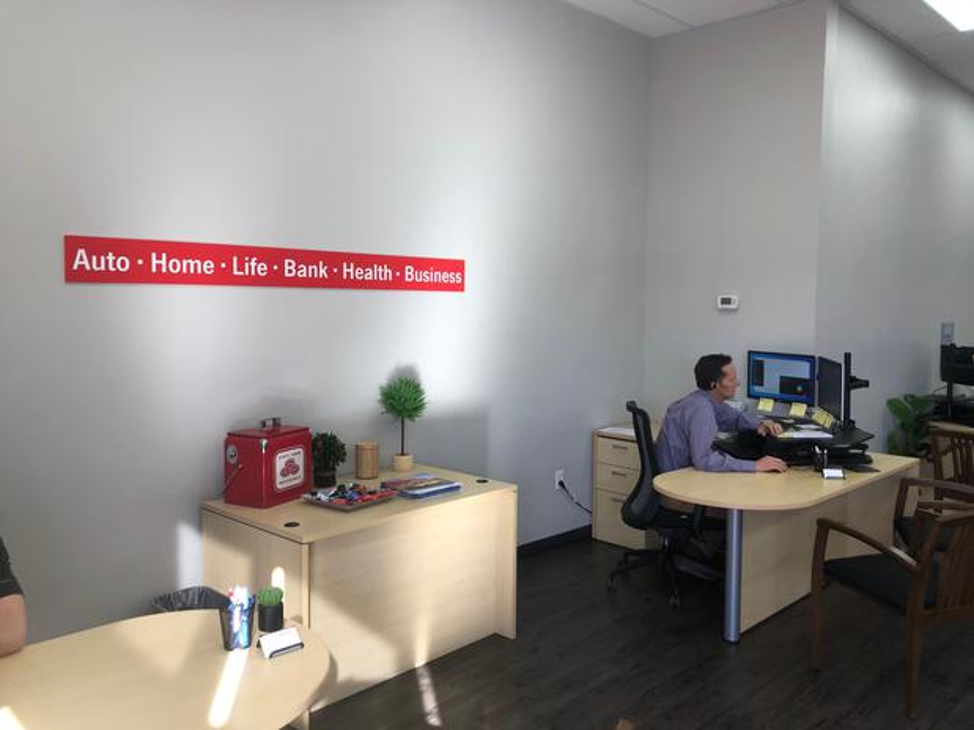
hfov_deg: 63.5
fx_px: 788
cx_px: 487
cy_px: 365
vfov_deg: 49.7
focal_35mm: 28
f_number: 1.8
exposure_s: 1/120
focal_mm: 3.99
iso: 50
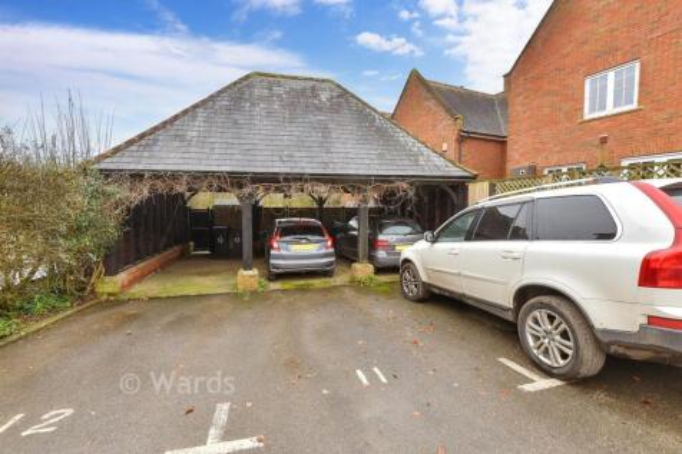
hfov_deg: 100.4
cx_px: 341
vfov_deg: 77.3
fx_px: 284
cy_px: 227
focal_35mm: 15
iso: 160
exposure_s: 1/50
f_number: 6.3
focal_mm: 10
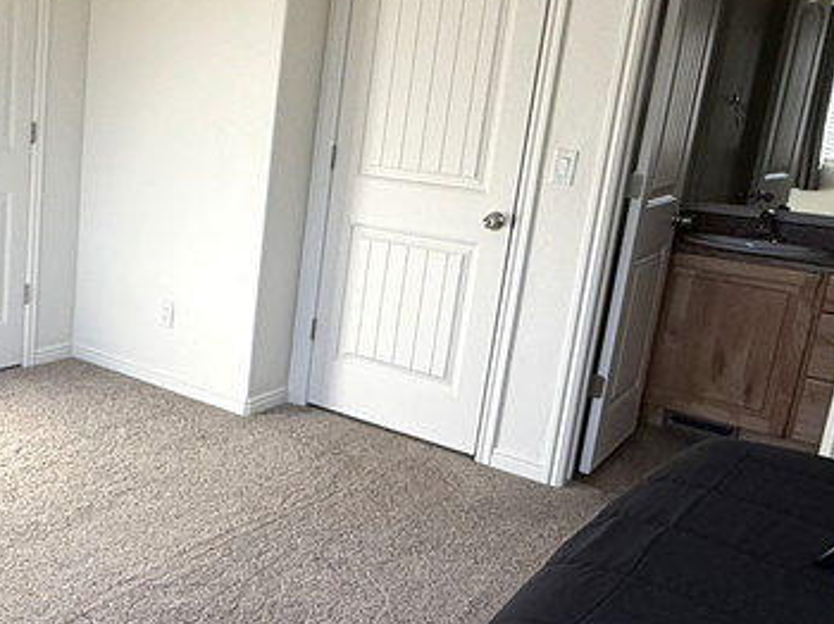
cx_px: 98
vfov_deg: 35.1
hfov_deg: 42.4
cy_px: 307
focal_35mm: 41
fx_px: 987
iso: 64
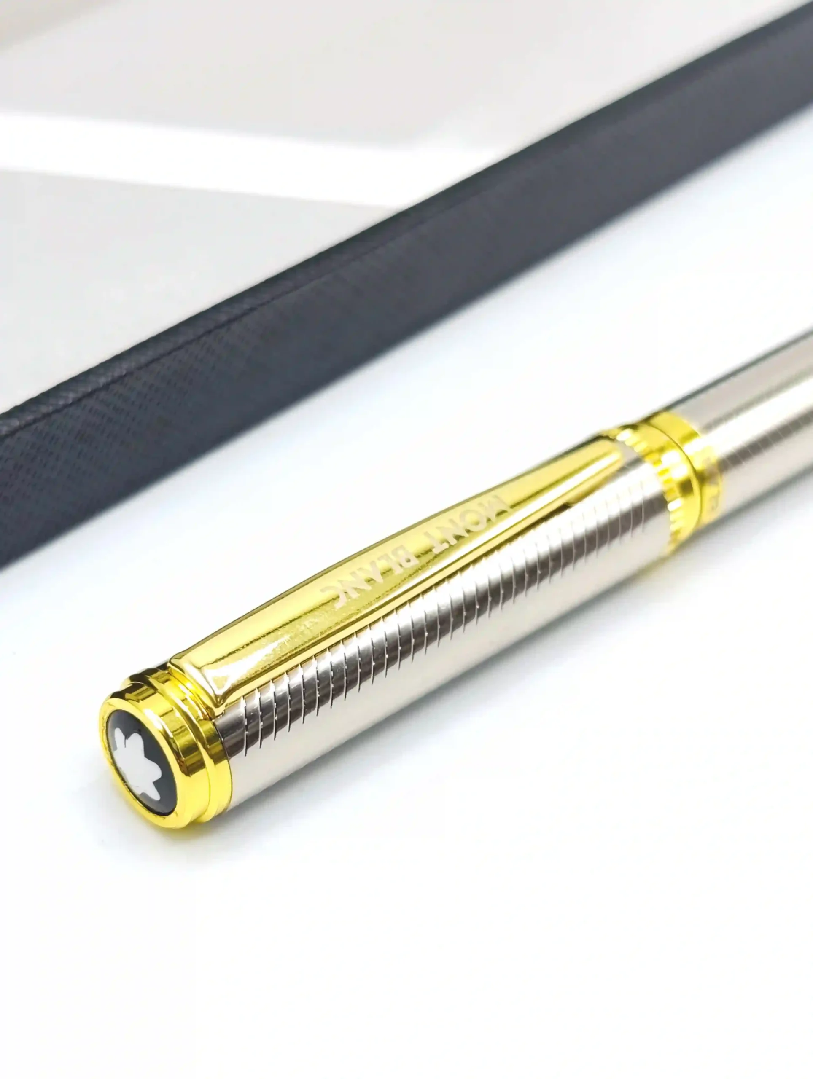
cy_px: 540
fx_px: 718
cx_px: 406
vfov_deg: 73.8
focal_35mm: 23
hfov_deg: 59.0
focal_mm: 6.14
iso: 50
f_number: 1.6
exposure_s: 1/125
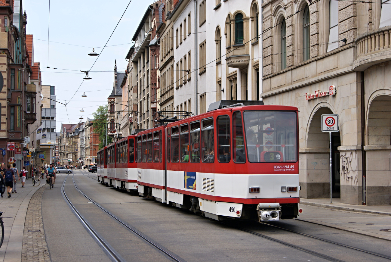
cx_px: 196
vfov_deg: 20.2
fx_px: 734
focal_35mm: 68
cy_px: 131
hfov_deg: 29.8
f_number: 7.1
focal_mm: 45
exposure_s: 1/200
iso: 100
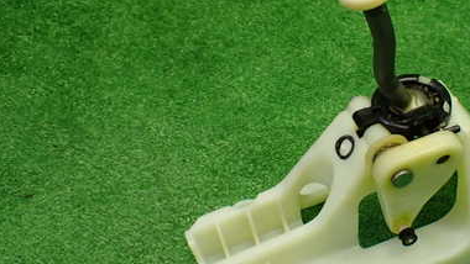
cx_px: 346
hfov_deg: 37.0
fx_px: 686
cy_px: 127
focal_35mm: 55
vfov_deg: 21.8
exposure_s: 1/125
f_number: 2.4
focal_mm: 5.79
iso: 500
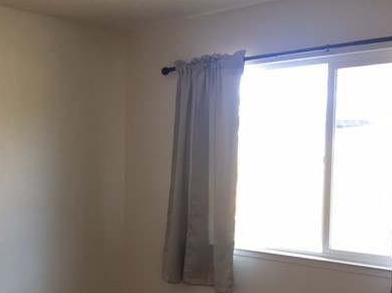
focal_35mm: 48
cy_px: 206
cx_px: 87
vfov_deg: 29.9
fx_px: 543
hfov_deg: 38.4
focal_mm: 4.15
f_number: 2.2
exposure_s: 1/15
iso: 32
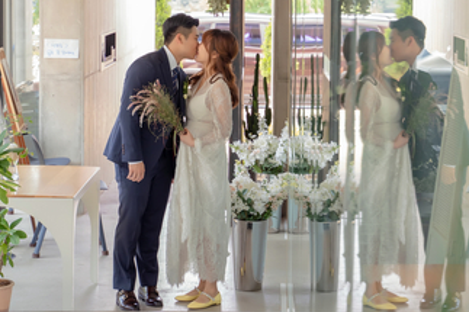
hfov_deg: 19.6
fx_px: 1354
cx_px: 311
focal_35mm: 104
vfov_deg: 13.1
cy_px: 76
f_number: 4
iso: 500
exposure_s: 1/125
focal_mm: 60
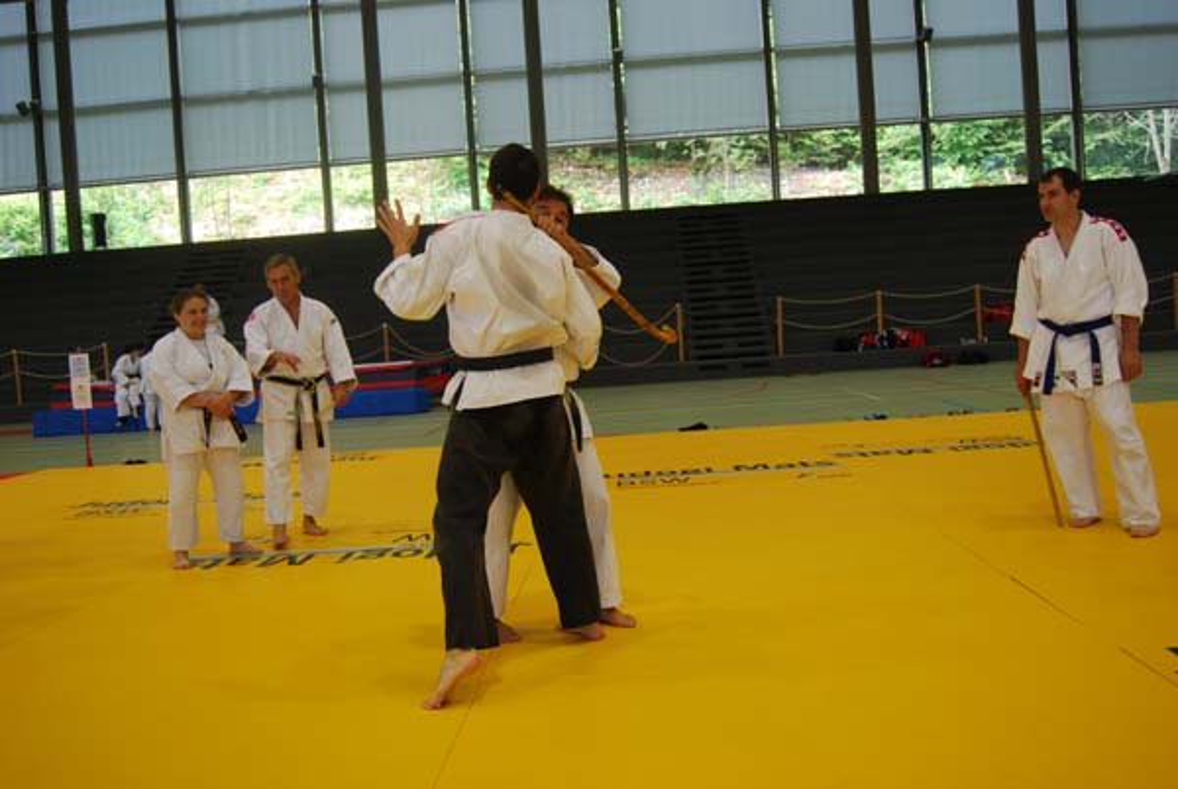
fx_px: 1081
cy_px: 394
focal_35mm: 33
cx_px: 589
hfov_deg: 57.2
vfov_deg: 40.1
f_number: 3.8
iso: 200
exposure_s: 1/40
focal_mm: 22
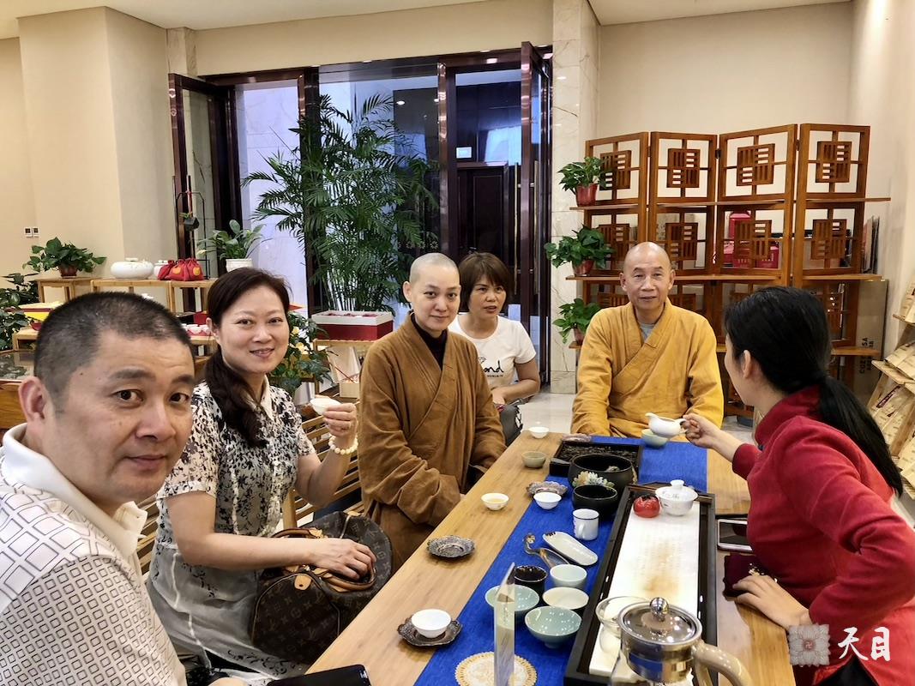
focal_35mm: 28
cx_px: 458
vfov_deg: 49.7
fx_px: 740
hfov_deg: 63.4
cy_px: 343
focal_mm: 3.99
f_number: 1.8
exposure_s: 1/17
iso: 40
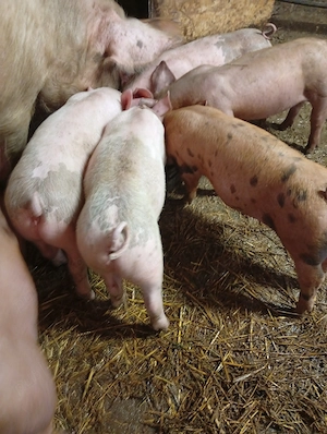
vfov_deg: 65.2
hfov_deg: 51.5
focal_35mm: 27
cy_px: 217
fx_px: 339
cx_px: 164
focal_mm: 3.98
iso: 1151
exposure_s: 1/20
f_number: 1.8
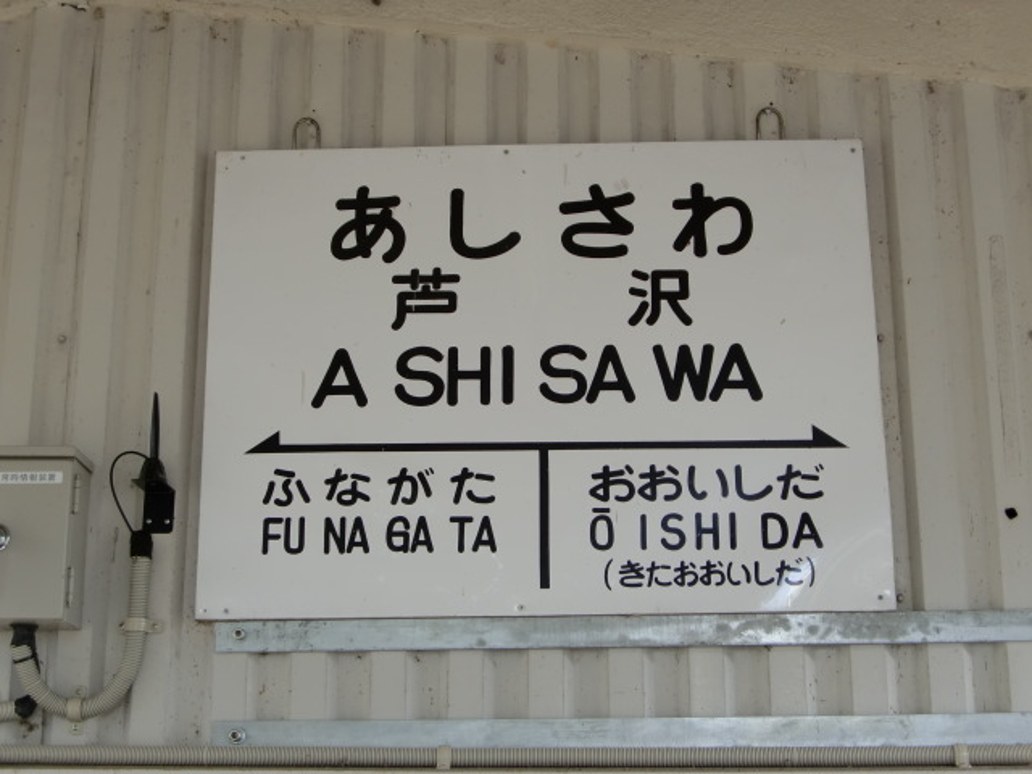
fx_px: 1640
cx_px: 516
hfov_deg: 34.9
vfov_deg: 26.6
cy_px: 387
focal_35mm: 55
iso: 80
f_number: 3.6
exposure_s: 1/60
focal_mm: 9.8
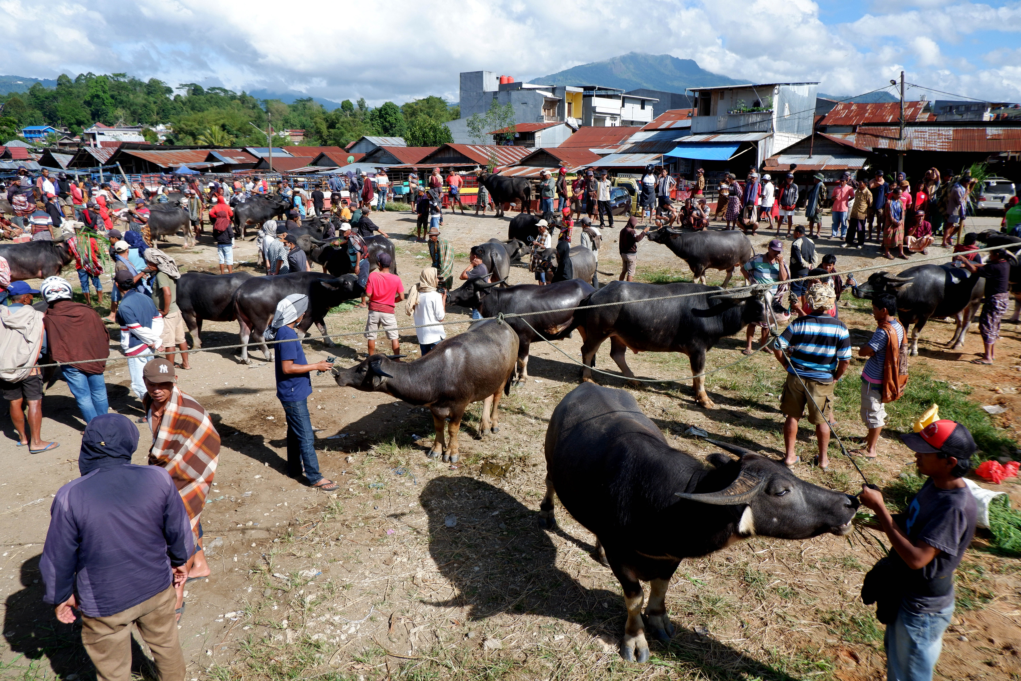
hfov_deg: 76.1
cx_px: 510
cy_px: 340
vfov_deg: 55.1
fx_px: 652
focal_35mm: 23
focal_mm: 15
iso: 400
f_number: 5.6
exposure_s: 1/1300
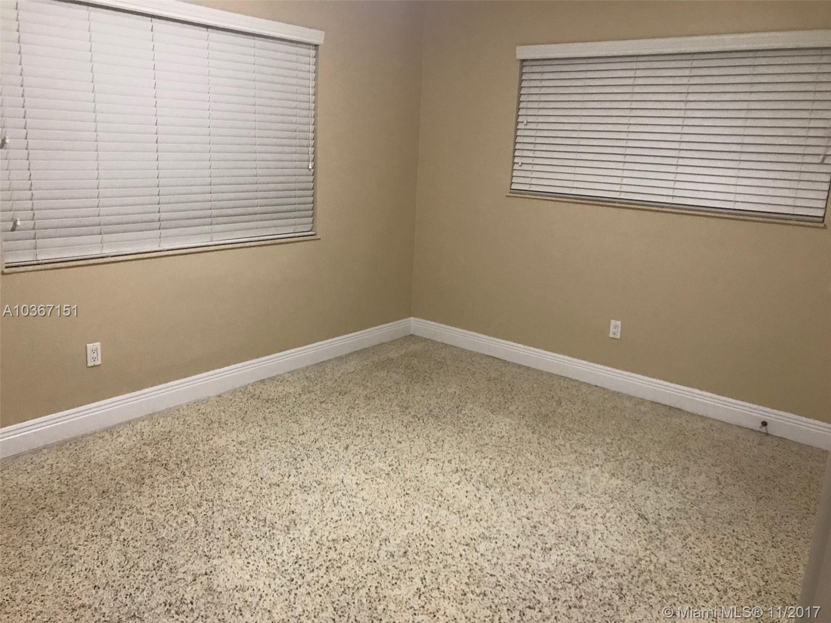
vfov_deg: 49.7
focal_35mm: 28
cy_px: 312
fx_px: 672
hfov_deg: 63.4
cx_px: 416
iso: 80
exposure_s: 1/15
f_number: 1.8
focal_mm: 3.99
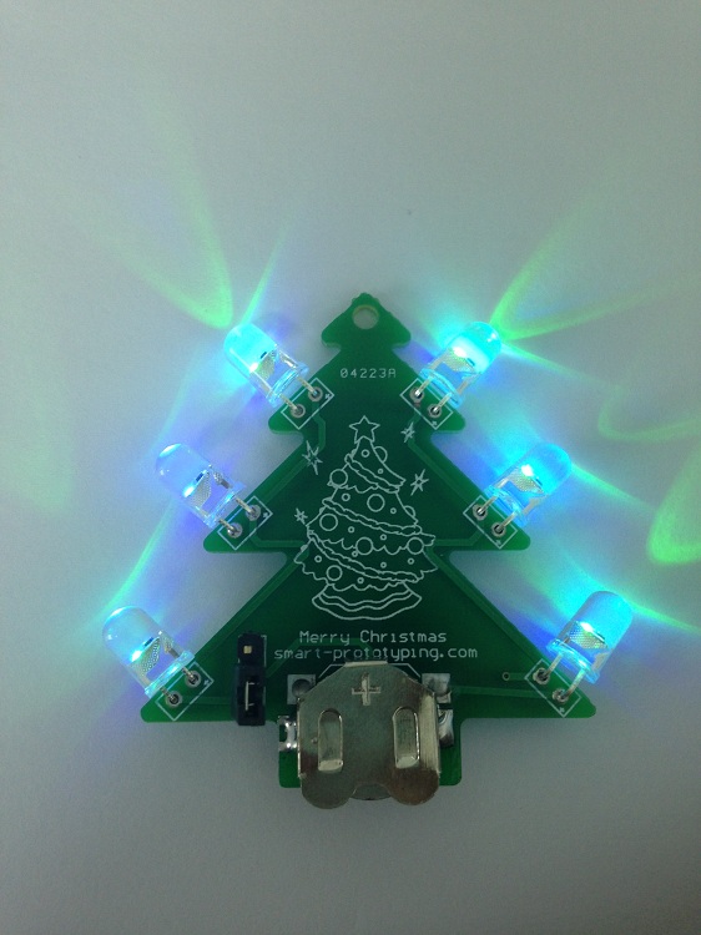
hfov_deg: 42.9
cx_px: 350
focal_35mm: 33
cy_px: 468
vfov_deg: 55.4
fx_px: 892
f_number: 2.4
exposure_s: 1/20
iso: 80
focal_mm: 4.12
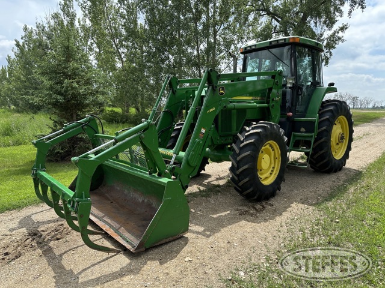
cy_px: 144
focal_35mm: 24
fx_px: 267
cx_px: 192
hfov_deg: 71.6
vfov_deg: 56.8
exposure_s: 1/2299
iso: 80
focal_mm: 6.86
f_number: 1.78
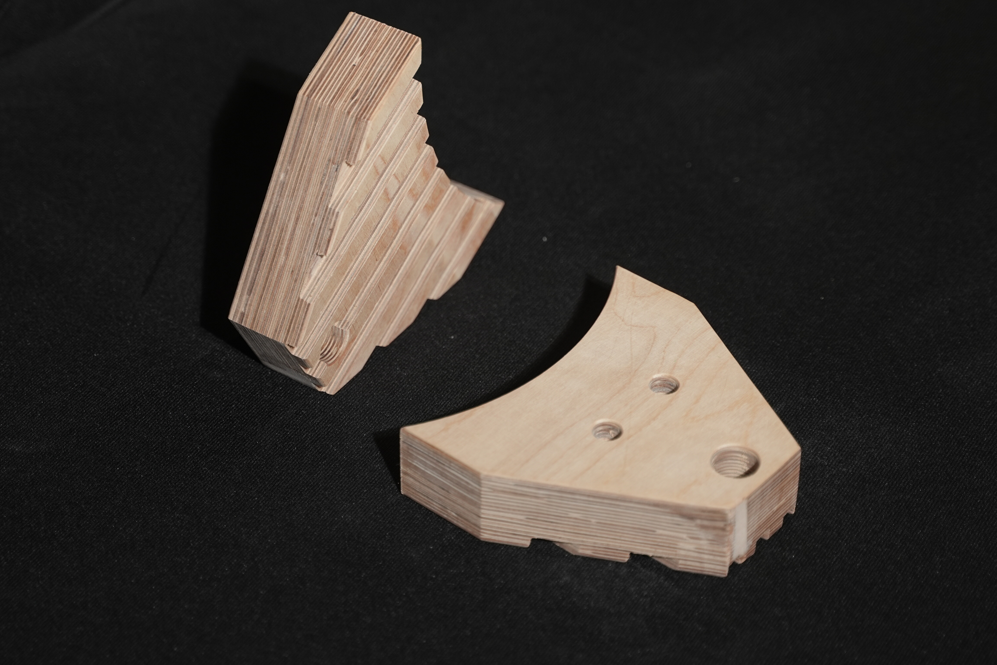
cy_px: 332
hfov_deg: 22.6
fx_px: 2492
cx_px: 498
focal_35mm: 90
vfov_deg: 15.2
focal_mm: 60
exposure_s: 1/125
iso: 200
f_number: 2.8
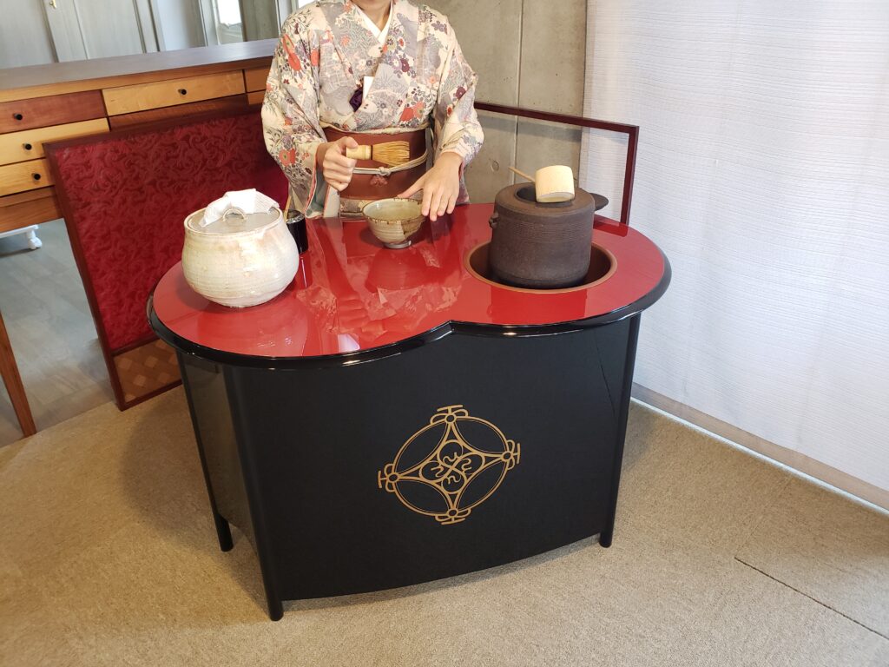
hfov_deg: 67.3
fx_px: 668
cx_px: 444
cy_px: 334
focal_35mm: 26
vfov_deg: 53.1
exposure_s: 1/17
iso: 250
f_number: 2.4
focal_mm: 4.3
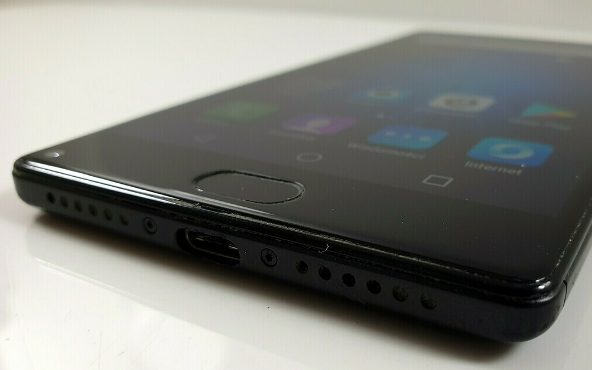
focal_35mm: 35
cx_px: 361
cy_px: 198
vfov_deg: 36.3
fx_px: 565
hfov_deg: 54.8
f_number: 2.4
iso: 80
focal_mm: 4.3
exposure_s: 1/100
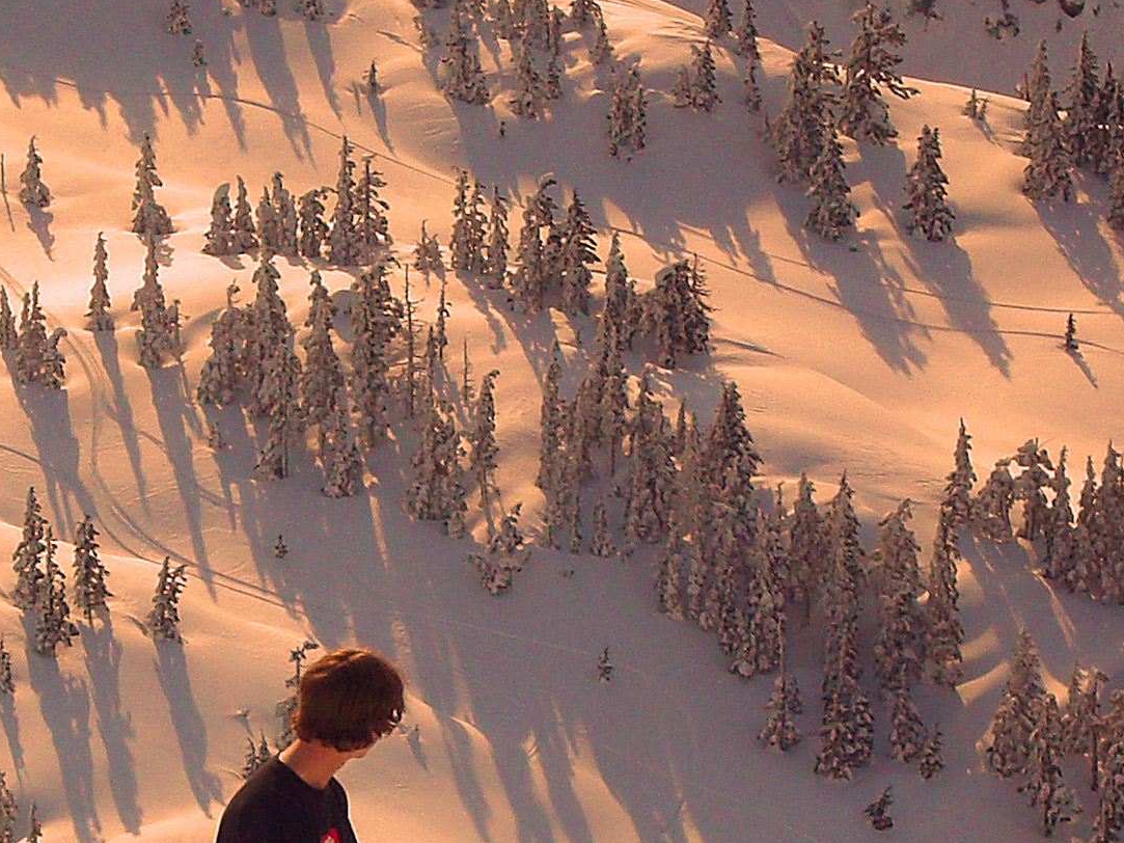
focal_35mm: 195
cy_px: 1070
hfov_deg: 10.1
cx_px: 318
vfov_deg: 7.5
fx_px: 6331
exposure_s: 1/640
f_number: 6.4
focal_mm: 12.47
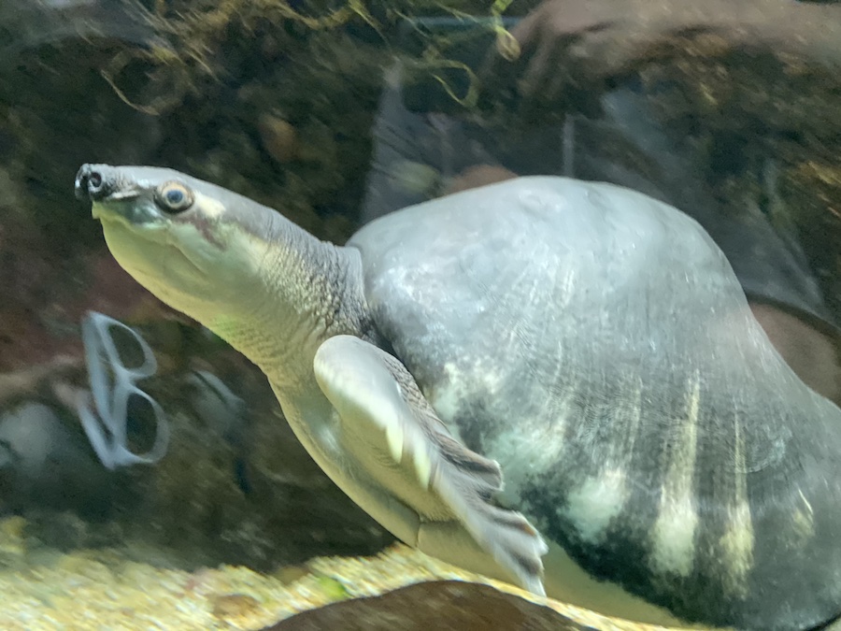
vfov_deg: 28.0
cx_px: 420
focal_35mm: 52
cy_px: 316
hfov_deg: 36.8
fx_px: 1263
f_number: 2
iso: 640
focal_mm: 6
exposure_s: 1/30
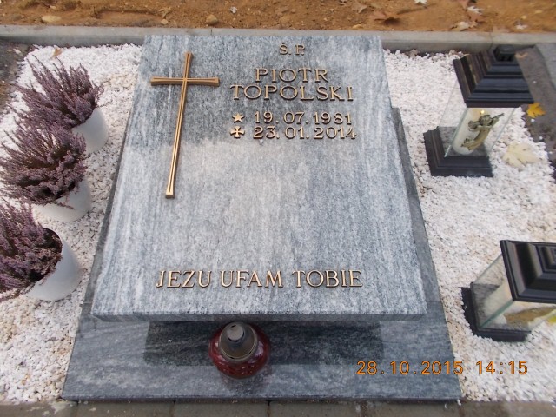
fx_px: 418
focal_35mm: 26
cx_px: 278
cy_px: 208
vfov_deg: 53.1
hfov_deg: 67.3
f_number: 3.2
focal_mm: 4.6
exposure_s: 1/100
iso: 80
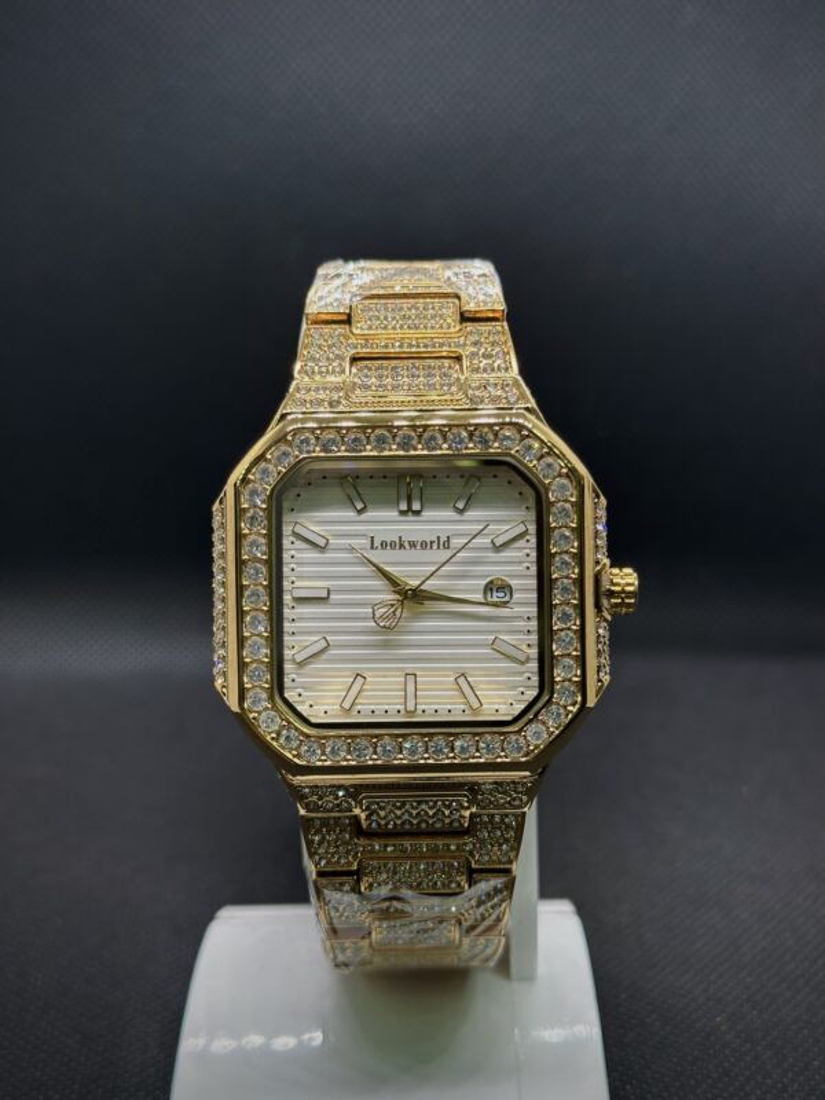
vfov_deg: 39.7
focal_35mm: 48
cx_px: 412
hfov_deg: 30.3
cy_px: 550
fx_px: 1525
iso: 64
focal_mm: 6.86
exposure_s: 1/100
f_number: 1.78
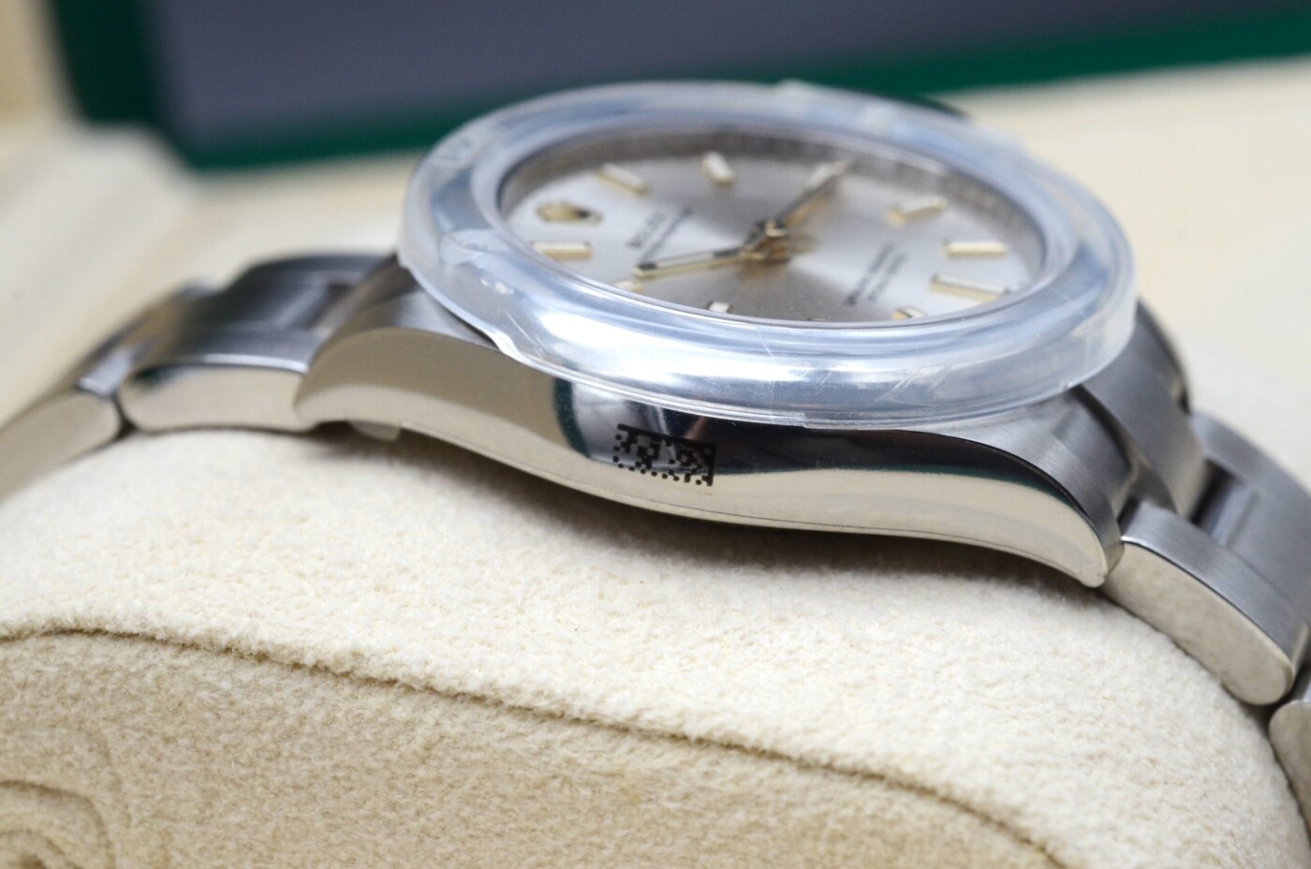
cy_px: 434
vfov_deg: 15.1
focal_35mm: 90
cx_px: 656
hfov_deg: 22.7
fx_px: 3271
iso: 1100
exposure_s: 1/160
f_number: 13
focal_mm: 60
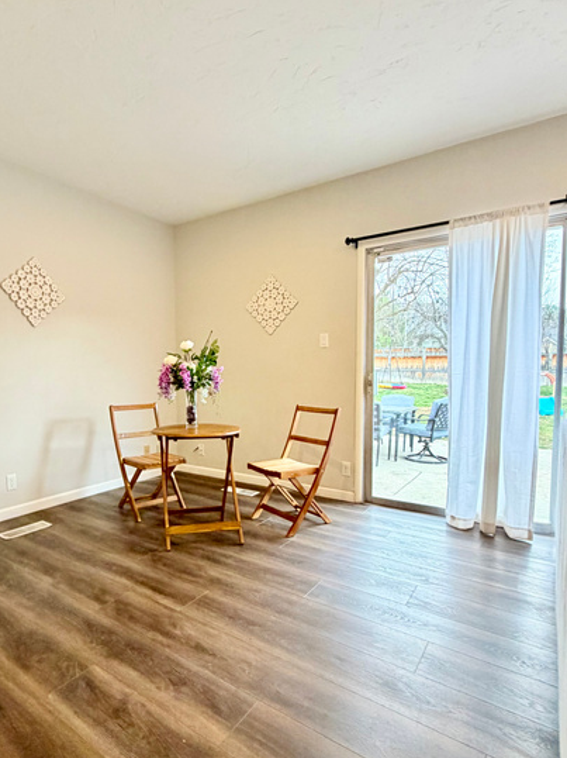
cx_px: 212
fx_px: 437
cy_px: 402
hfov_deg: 65.0
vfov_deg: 81.7
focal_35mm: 20
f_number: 2.2
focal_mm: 2.22
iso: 200
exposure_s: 1/60
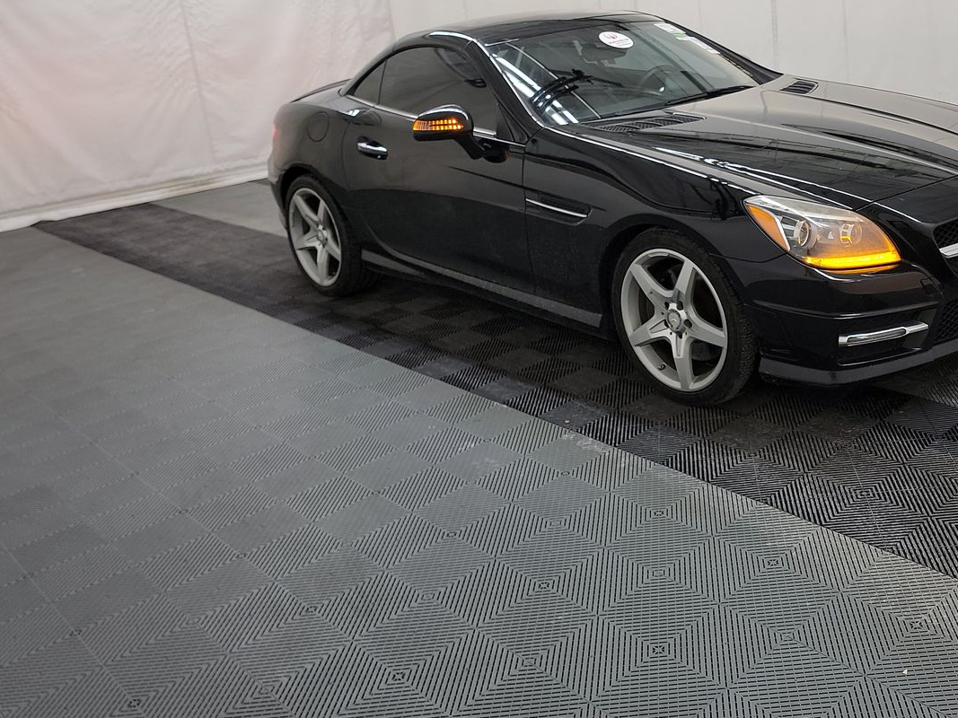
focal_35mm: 36
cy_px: 239
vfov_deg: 39.2
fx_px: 996
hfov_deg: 50.0
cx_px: 672
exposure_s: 1/59
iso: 160
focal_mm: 6.7
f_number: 1.8
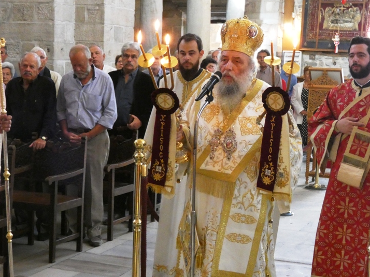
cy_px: 124
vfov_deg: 19.9
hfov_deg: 26.3
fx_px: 791
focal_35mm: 74
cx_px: 206
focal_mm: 11.9
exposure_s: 1/40
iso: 1600
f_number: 4.2
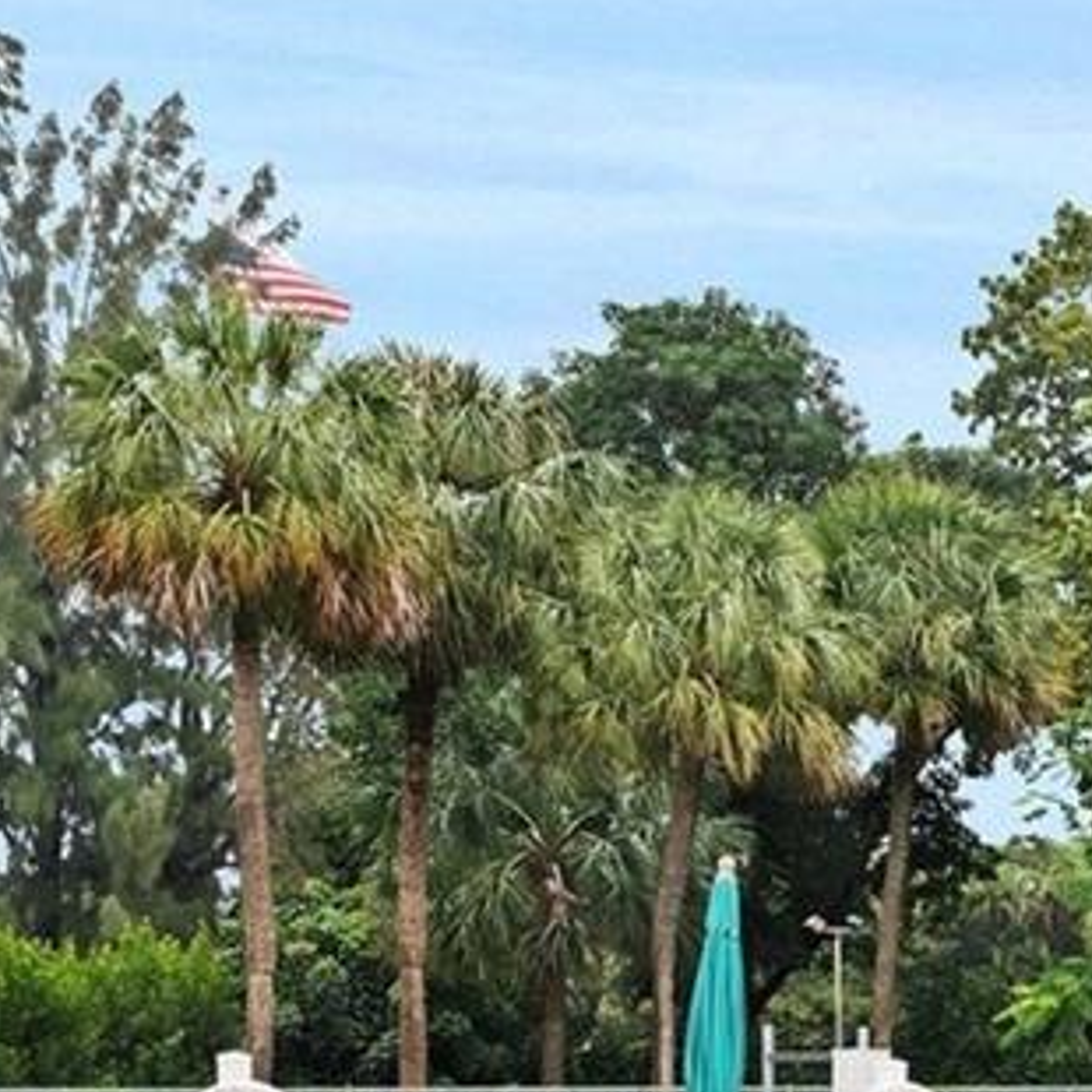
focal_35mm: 101
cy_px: 1337
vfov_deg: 16.5
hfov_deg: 14.9
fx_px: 3605
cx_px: 2011
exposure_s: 1/100
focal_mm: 23
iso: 200
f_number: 8
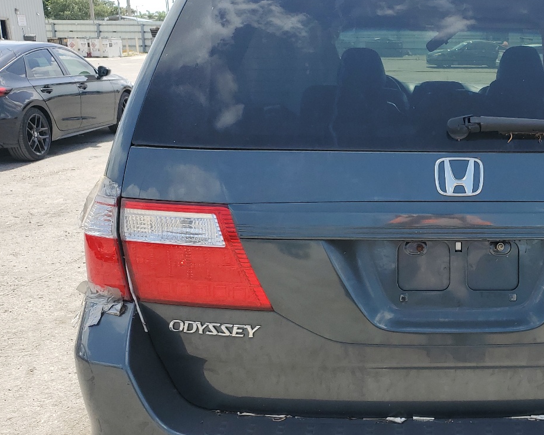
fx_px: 708
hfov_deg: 40.0
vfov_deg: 34.1
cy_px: 234
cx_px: 450
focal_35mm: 44
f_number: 1.5
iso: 50
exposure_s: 1/1667
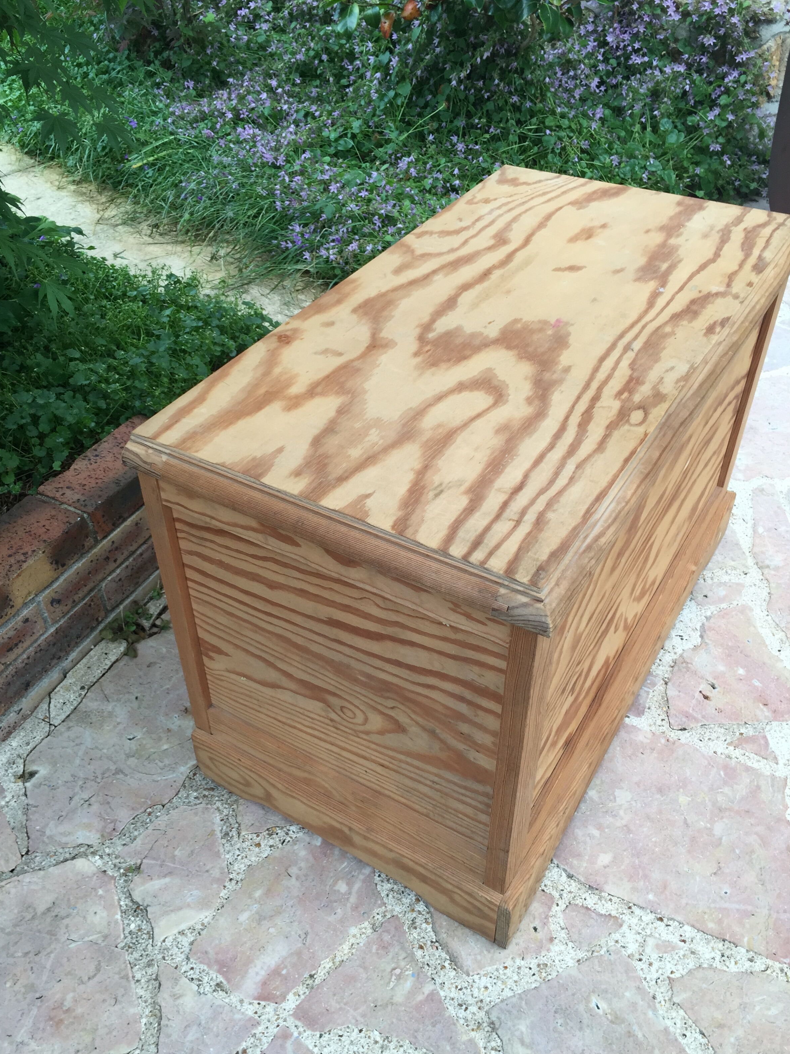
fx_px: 913
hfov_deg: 46.8
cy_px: 532
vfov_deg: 60.0
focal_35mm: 30
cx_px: 384
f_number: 2.2
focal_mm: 4.15
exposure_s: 1/120
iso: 32
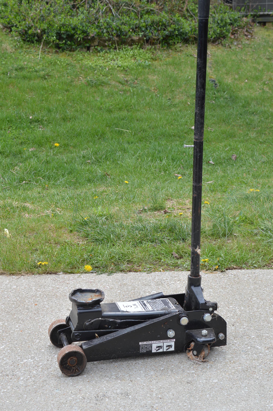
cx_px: 136
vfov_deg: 29.9
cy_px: 206
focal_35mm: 68
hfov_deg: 20.1
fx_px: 769
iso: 100
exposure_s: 1/100
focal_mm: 45
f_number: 8
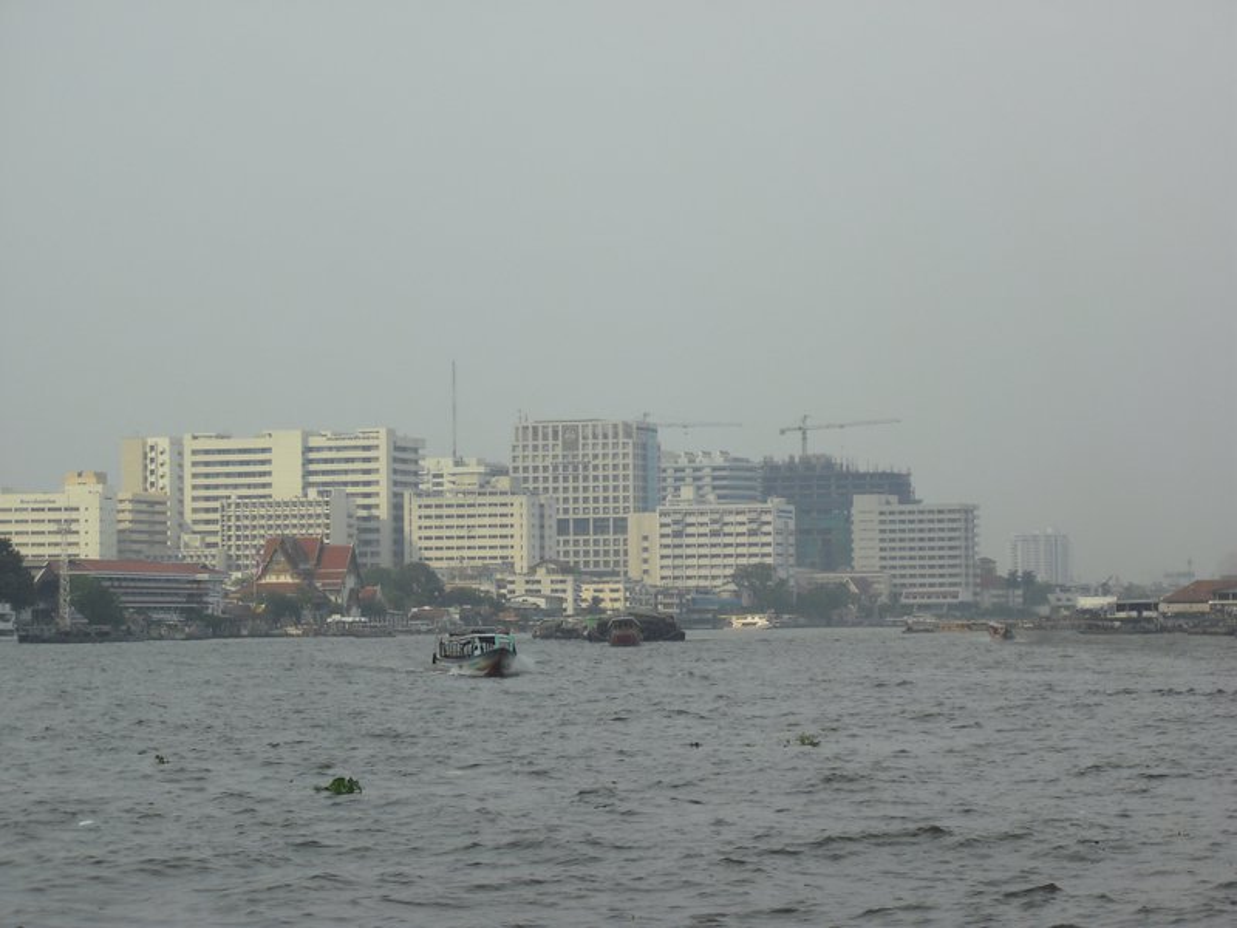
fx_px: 4038
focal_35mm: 113
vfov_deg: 13.1
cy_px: 464
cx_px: 618
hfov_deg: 17.4
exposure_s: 1/500
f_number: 5.2
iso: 100
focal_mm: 18.6
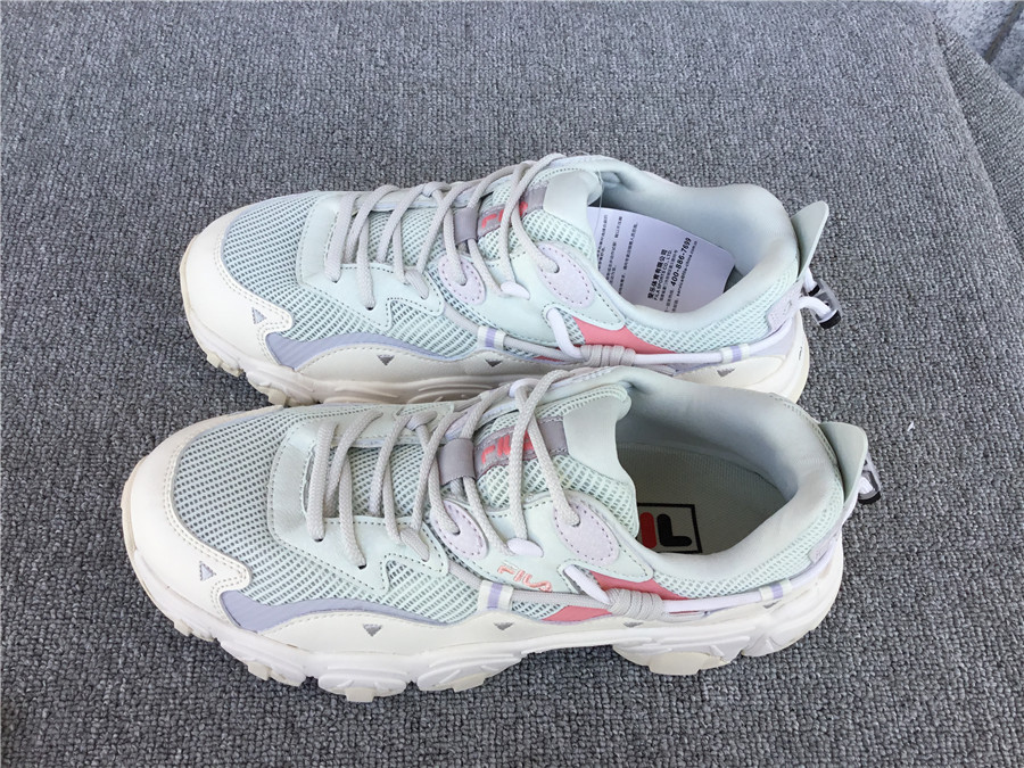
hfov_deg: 58.4
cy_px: 384
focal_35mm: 31
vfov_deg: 45.4
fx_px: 917
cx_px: 512
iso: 25
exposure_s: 1/302
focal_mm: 3.3
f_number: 2.4
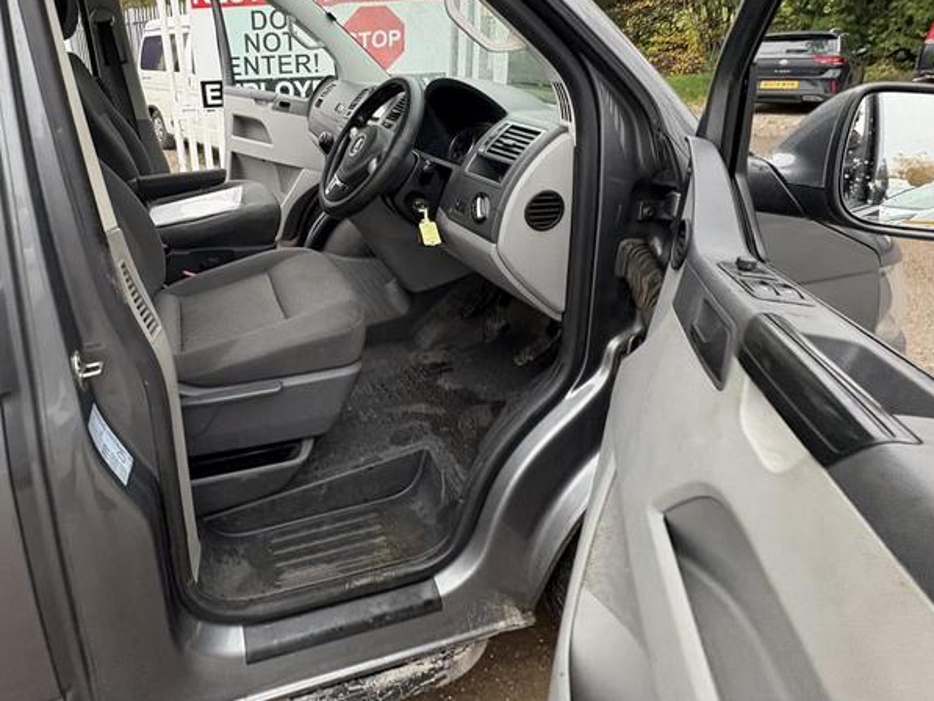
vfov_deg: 61.5
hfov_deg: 76.9
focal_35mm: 21
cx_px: 324
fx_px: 567
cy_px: 217
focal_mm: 2.22
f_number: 2.2
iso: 250
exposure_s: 1/76
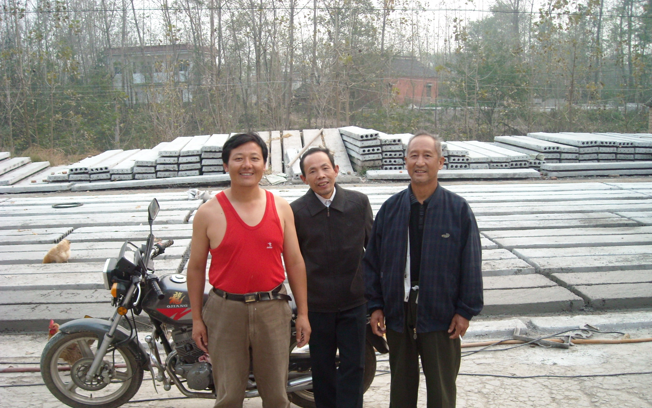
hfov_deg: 51.5
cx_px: 325
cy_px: 232
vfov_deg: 33.5
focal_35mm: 38
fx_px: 675
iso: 183
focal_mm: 5.7
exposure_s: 1/60
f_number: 2.8
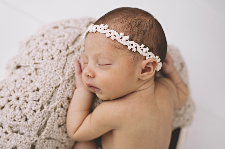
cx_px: 112
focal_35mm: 35
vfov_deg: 37.8
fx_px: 219
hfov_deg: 54.5
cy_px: 74
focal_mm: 35
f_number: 3.5
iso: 500
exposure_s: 1/250
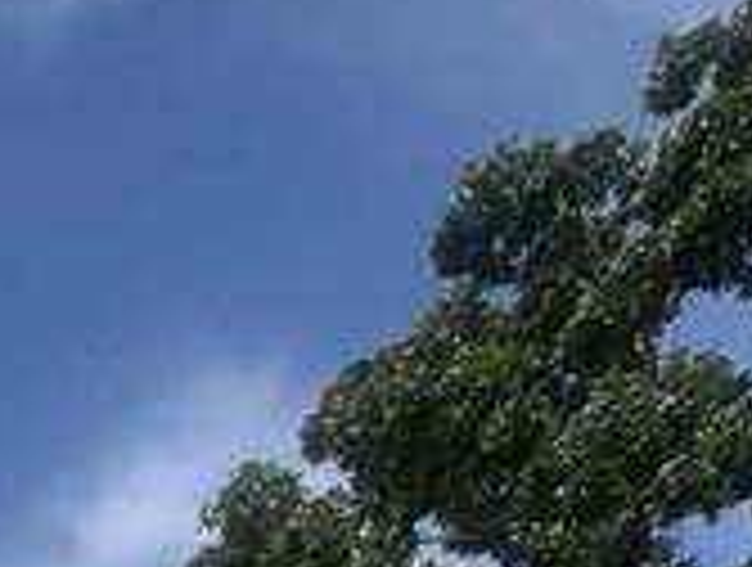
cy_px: 1912
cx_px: -1103
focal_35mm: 107
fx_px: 2329
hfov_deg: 13.2
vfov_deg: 9.4
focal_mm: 2.22
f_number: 2.2
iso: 40
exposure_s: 1/2985
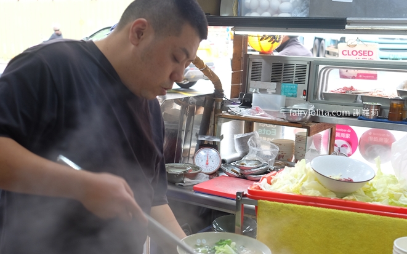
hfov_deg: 43.2
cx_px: 159
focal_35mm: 46
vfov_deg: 27.8
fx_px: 510
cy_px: 168
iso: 500
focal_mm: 23
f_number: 3.2
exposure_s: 1/80
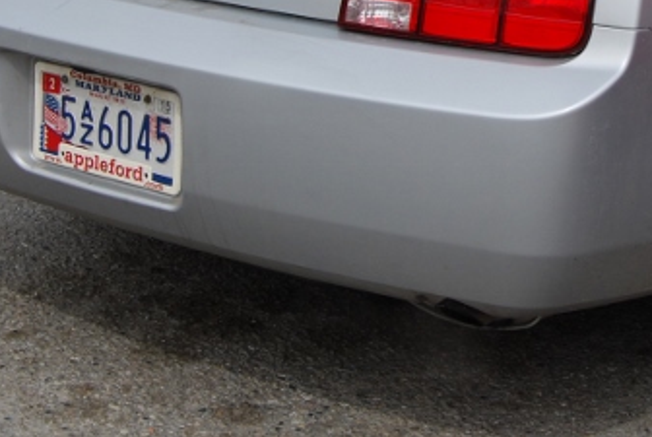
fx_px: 1940
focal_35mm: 107
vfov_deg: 12.6
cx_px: 479
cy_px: -78
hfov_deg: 19.0
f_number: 10
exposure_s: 1/400
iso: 200
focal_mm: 30
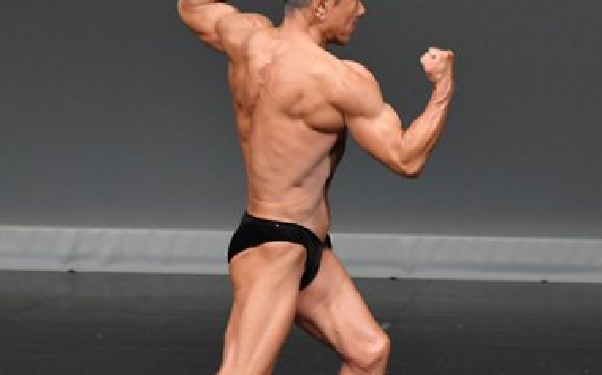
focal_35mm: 655
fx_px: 10740
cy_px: 201
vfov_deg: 2.0
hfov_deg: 3.2
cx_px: 367
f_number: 5.6
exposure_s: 1/400
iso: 4000
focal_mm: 210
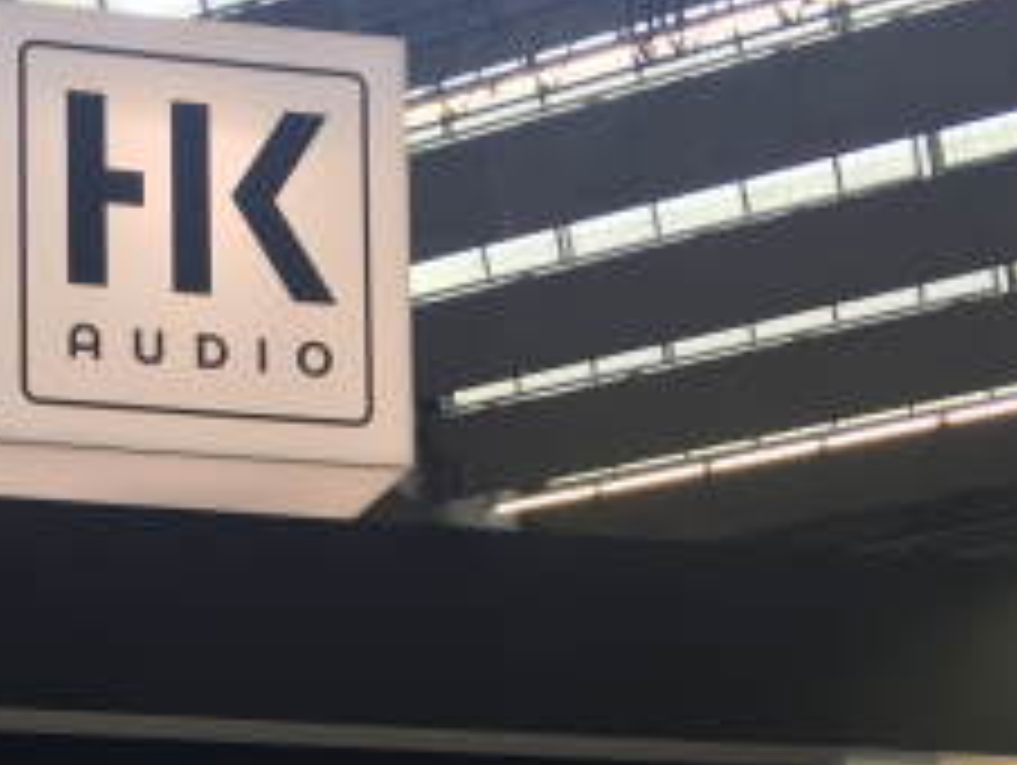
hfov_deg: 20.2
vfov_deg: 14.8
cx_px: -7
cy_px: 1089
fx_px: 2765
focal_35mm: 94
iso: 40
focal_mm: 4.15
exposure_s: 1/100
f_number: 2.2
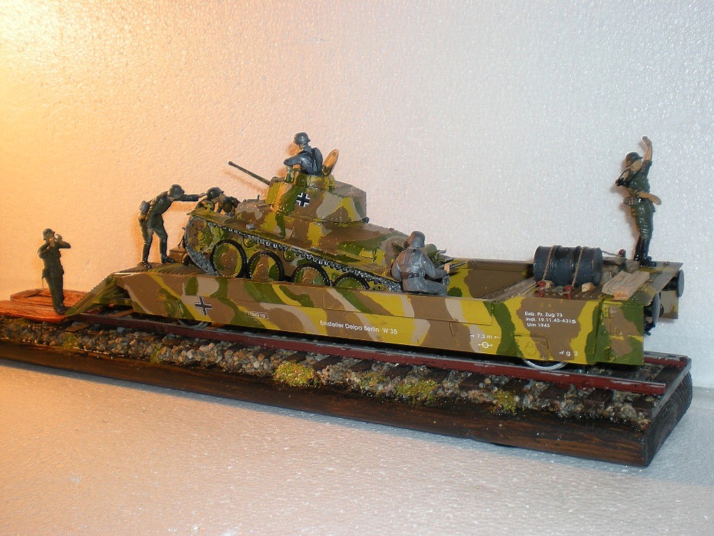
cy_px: 268
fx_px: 908
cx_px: 357
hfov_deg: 42.9
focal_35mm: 44
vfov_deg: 32.9
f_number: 3.5
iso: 64
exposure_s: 1/42.5
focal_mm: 7.4
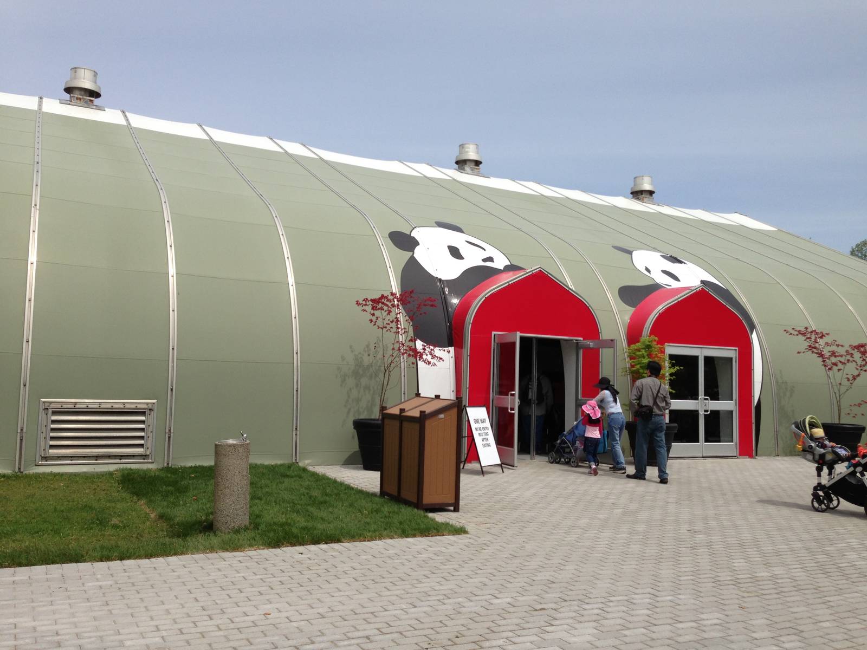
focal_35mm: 33
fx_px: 827
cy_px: 325
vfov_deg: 42.9
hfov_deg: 55.4
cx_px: 434
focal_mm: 4.13
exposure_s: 1/2008
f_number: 2.4
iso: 50
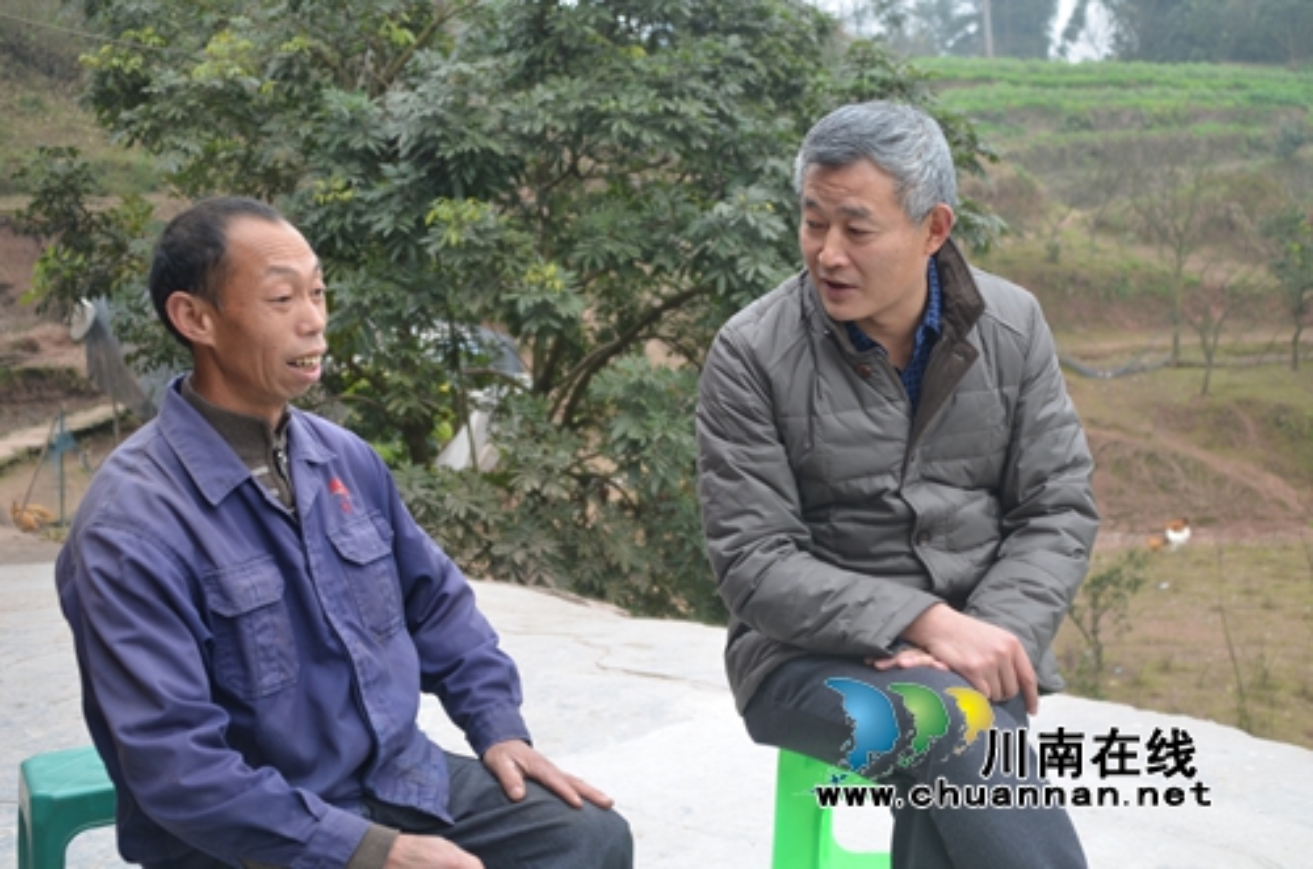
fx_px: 1747
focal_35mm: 48
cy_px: 434
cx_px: 656
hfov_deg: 41.2
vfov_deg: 27.9
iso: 100
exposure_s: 1/30
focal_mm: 32
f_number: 3.8
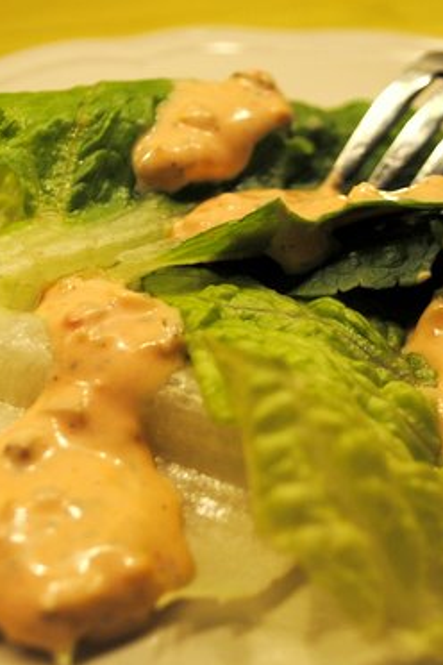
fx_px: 1144
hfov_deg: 21.9
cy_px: 376
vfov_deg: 32.3
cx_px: 272
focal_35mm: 62
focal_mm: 24
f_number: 4
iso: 200
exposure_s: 1/50
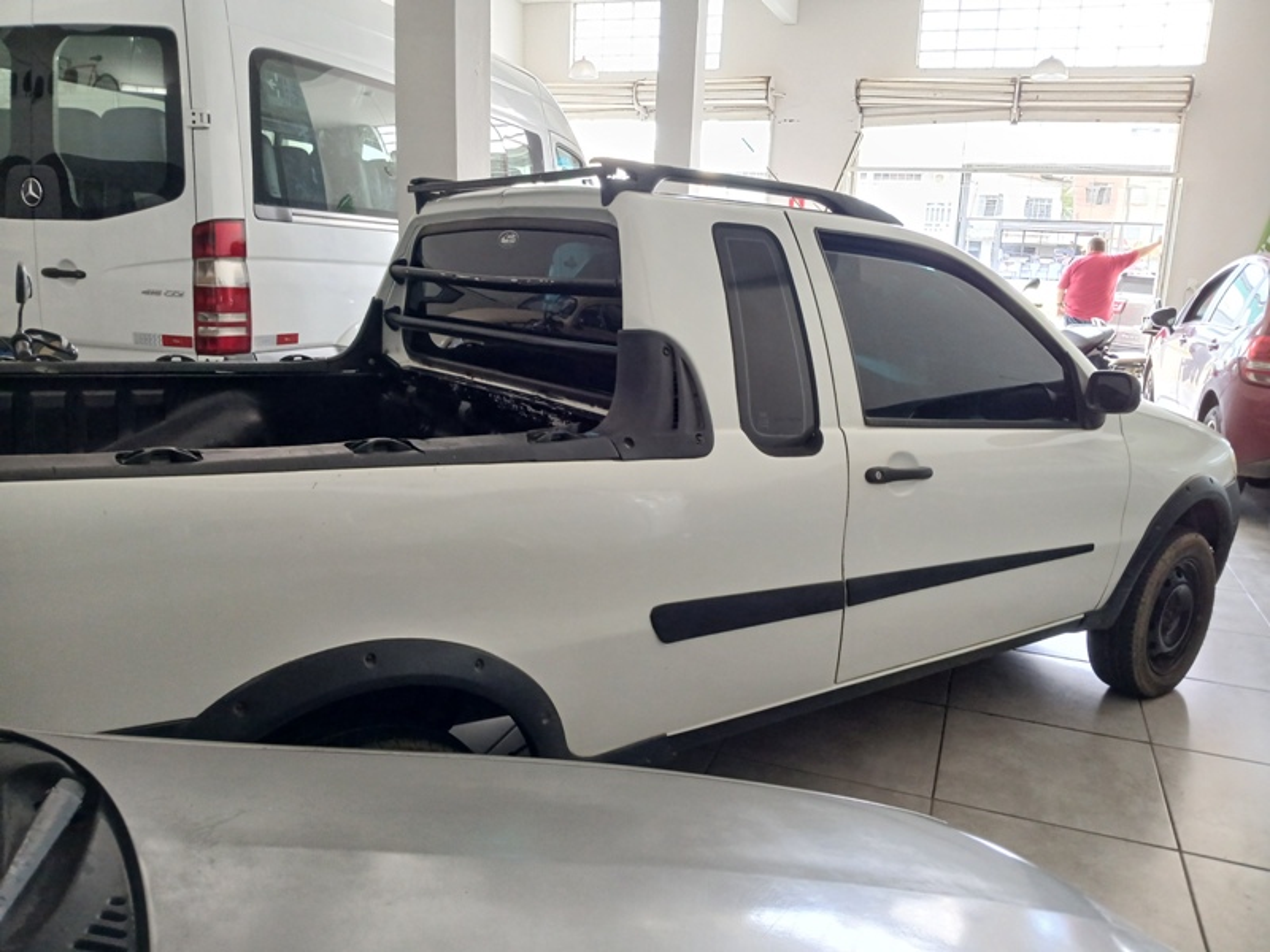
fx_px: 954
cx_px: 635
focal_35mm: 26
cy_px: 476
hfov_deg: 67.3
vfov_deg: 53.1
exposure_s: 1/24
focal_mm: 3.98
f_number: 1.8
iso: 250
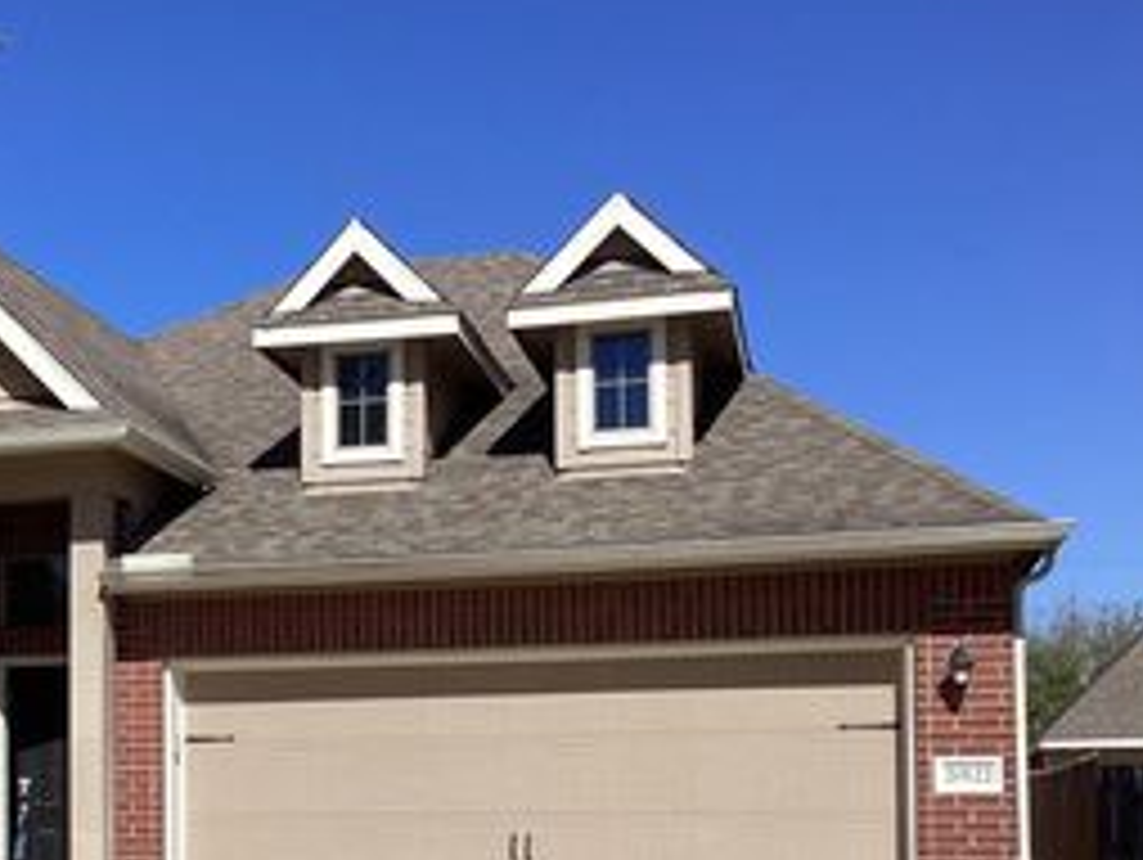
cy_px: 714
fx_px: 2016
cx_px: 171
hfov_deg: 30.6
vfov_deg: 23.6
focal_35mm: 61
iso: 25
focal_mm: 3.3
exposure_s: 1/2146
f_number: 2.4
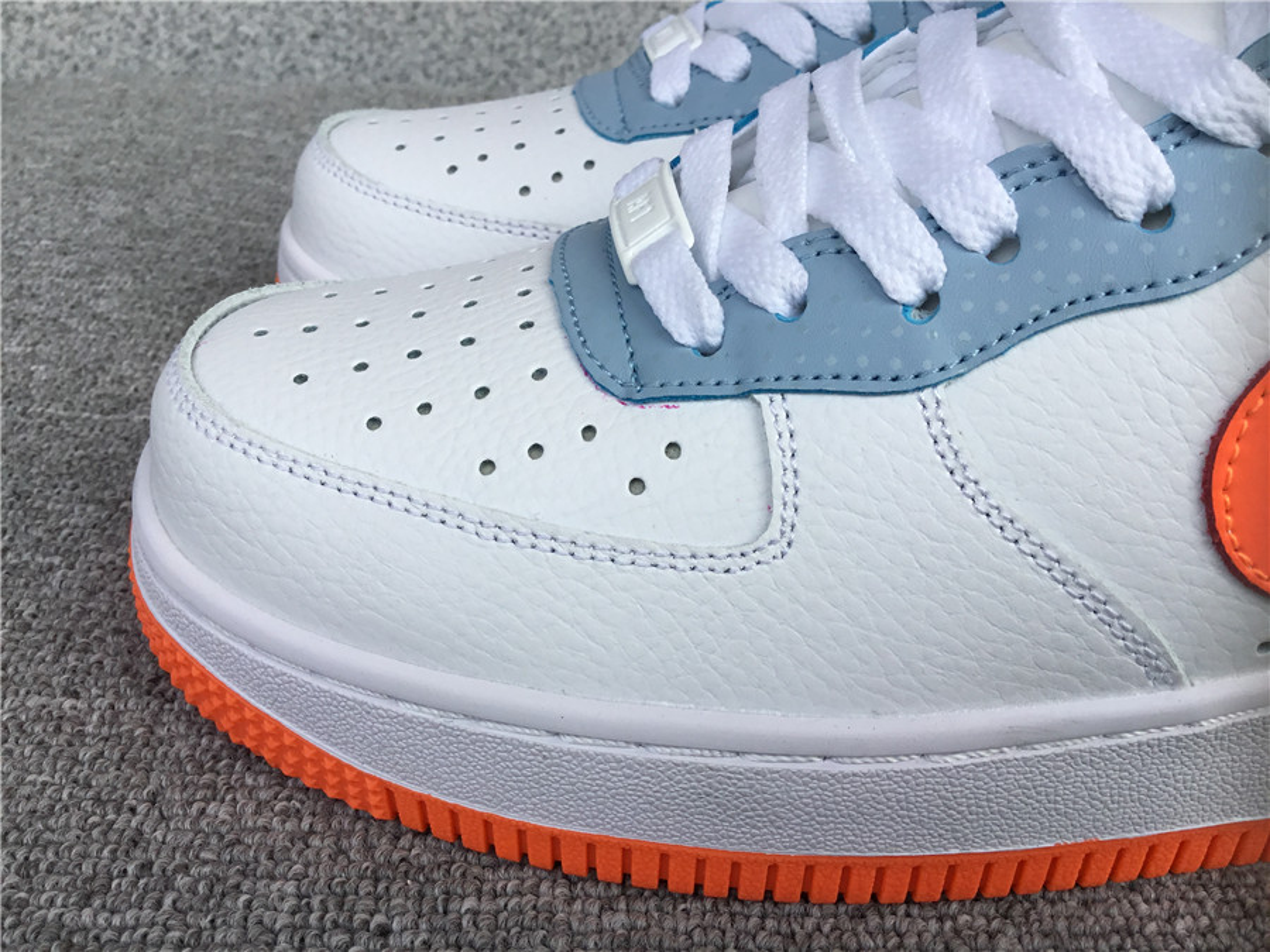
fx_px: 1137
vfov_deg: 45.4
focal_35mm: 31
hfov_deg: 58.4
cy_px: 476
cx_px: 635
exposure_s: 1/791
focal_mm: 3.3
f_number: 2.4
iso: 25
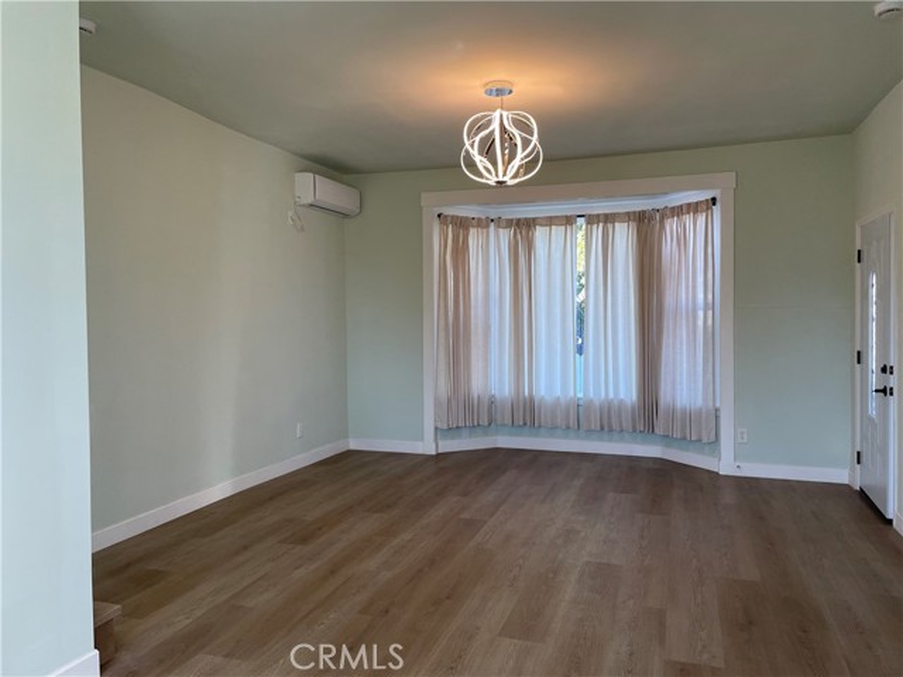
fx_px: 678
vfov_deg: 53.1
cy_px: 338
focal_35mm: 26
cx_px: 452
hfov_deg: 67.3
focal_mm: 4.2
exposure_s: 1/120
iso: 80
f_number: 1.6
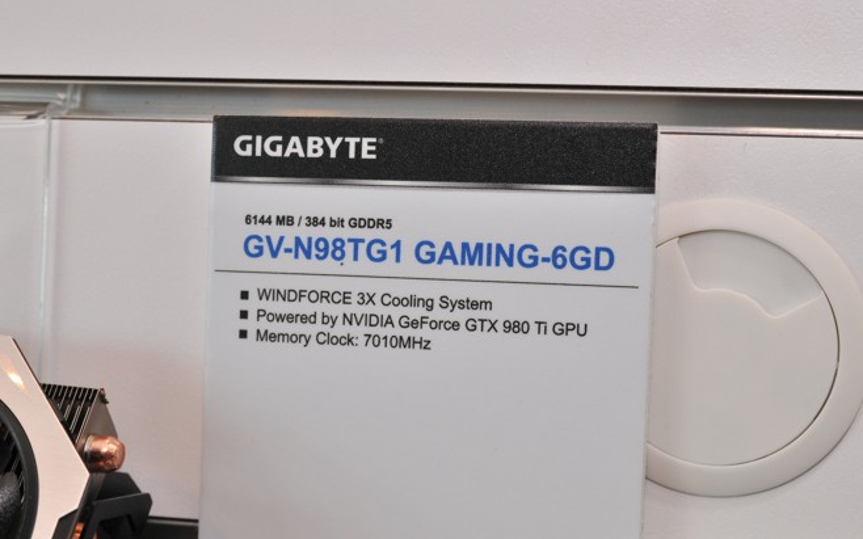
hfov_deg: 23.8
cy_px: 321
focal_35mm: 87
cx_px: 376
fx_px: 2046
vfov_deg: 15.0
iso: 400
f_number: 6.3
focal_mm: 50
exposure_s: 1/100
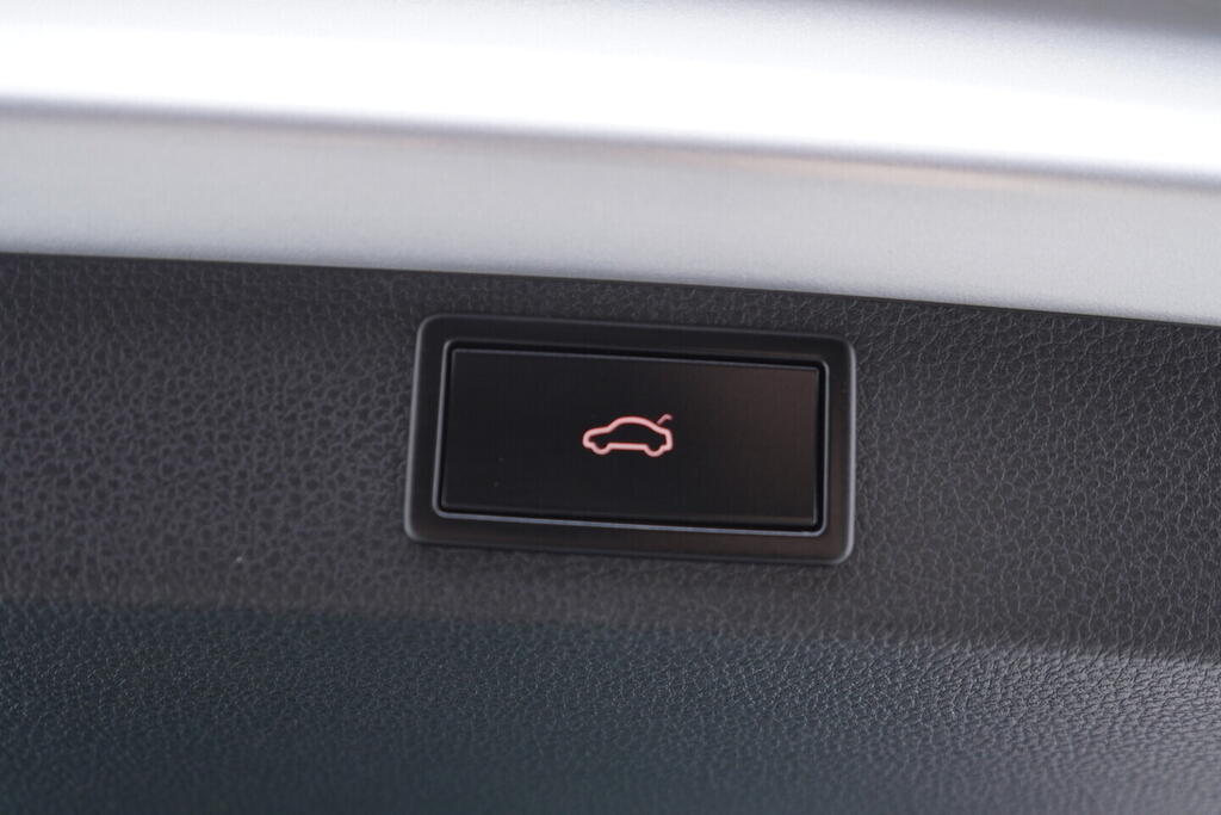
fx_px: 1221
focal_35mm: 36
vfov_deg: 36.9
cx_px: 610
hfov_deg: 53.1
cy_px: 408
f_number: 2.8
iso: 250
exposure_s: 1/40
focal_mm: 24
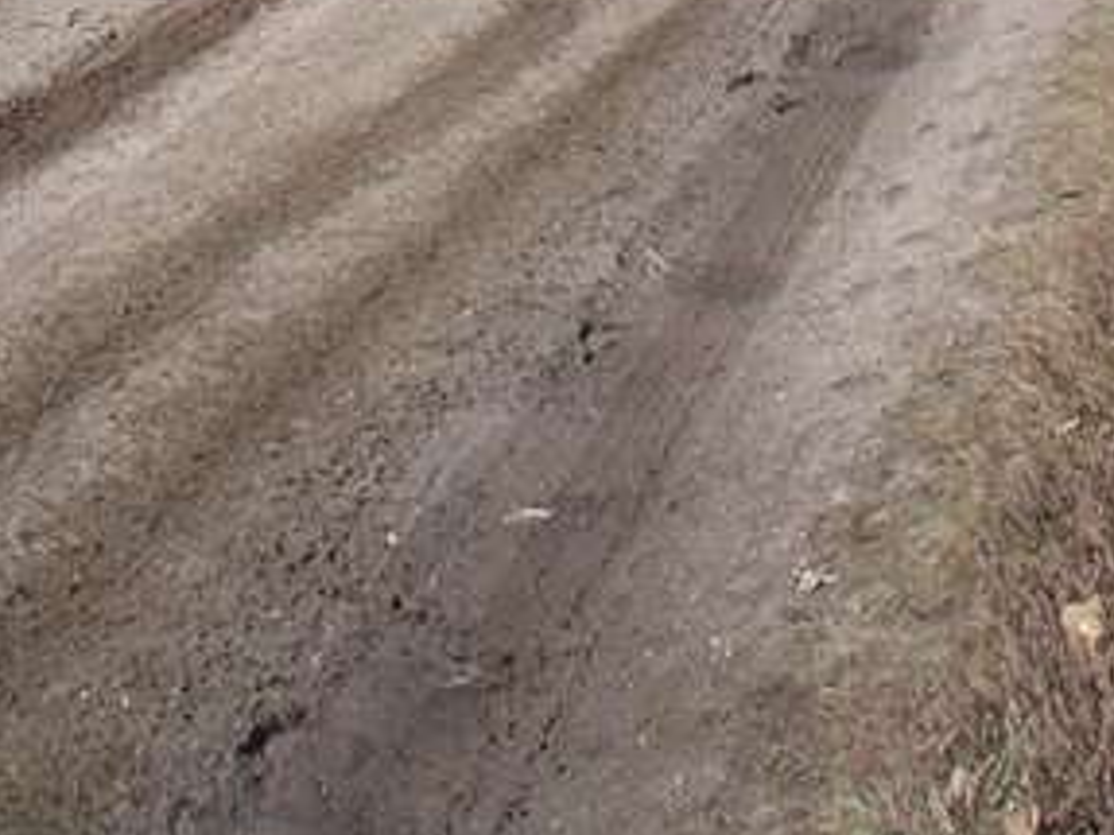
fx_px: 4150
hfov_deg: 15.2
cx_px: 803
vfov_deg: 10.9
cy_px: -590
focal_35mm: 129
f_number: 6.9
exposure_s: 1/160
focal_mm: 5.7
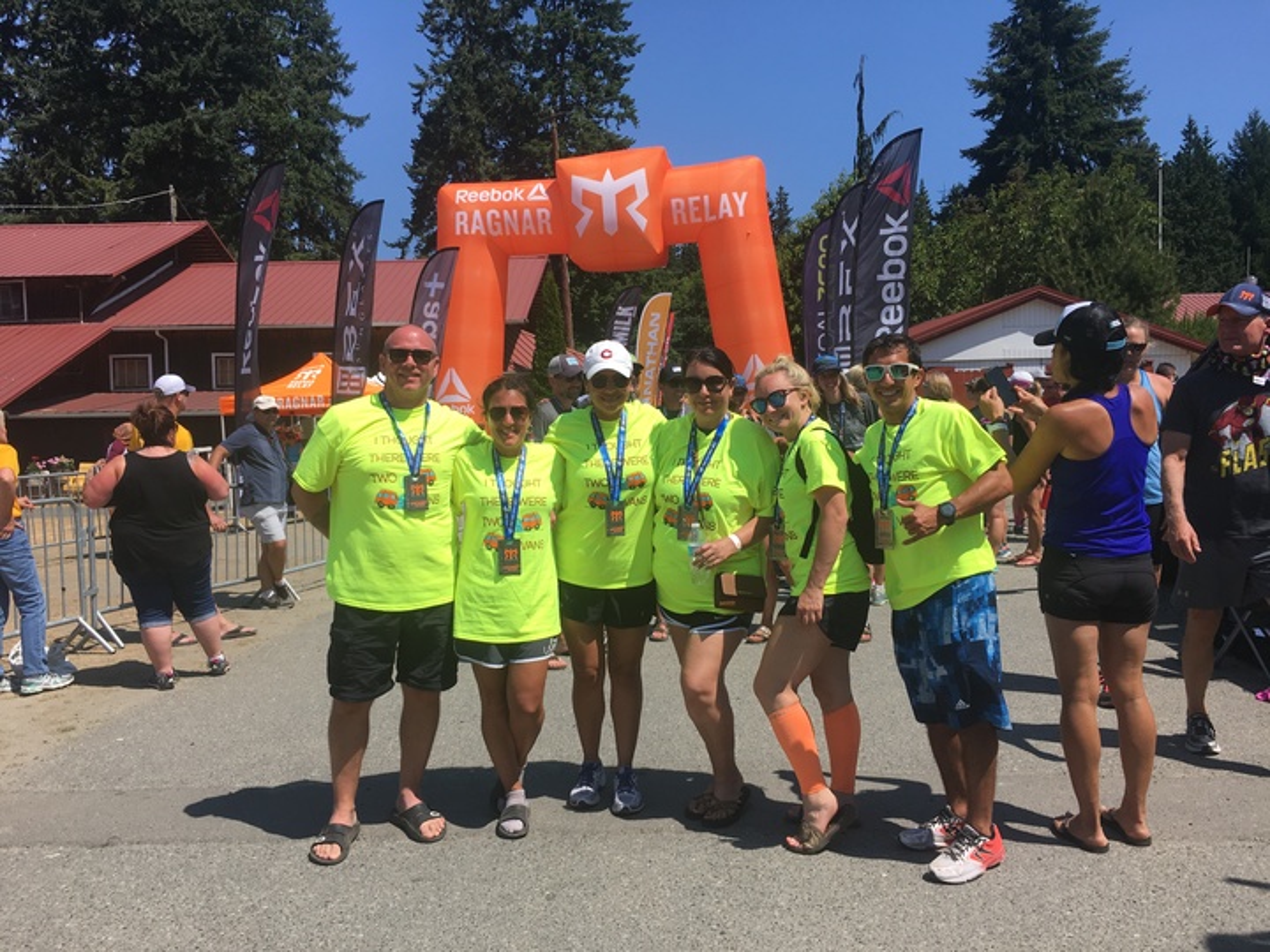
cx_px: 635
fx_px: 1064
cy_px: 476
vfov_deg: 48.2
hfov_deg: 61.7
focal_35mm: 29
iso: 25
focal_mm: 4.15
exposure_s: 1/1832
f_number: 2.2
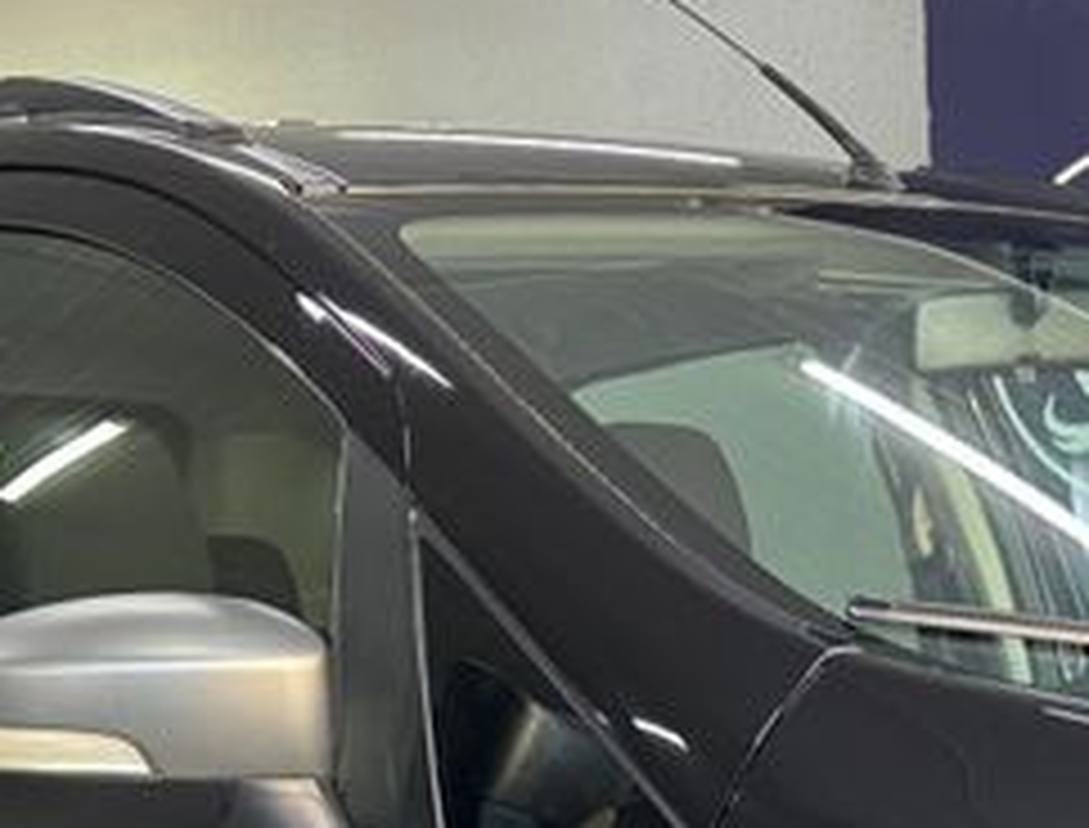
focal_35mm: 102
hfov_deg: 18.5
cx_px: 1195
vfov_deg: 13.5
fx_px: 3225
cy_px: 1377
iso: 160
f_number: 1.6
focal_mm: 5.96
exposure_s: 1/60
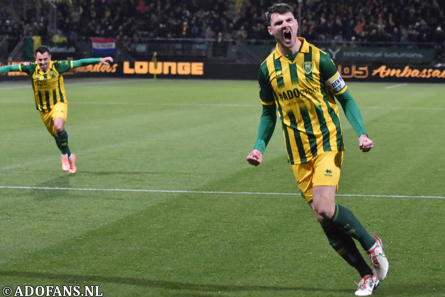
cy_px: 148
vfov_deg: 12.2
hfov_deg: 18.2
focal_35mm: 112
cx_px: 222
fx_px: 1391
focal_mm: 75
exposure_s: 1/500
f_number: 2.8
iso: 2500
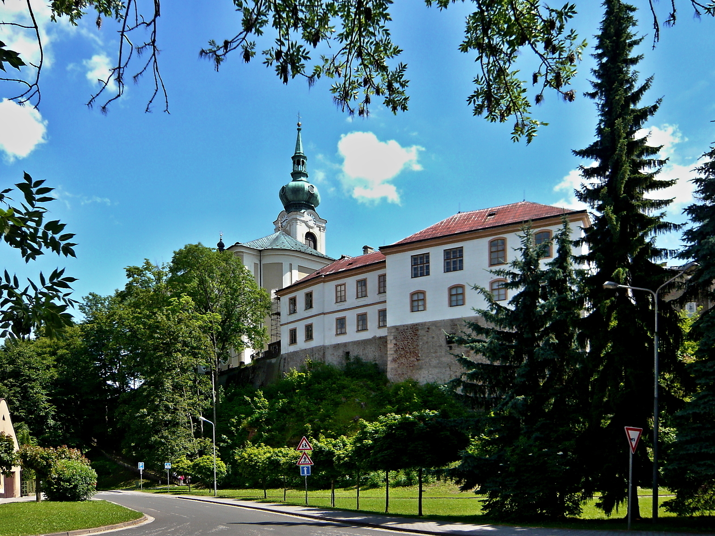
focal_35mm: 28
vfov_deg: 49.7
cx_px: 358
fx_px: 578
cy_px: 268
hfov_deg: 63.4
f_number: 2.8
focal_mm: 4.6
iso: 100
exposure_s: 1/800
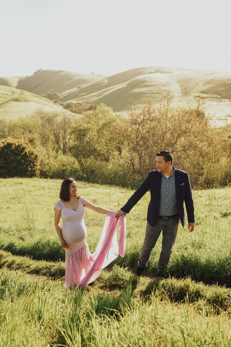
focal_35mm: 35
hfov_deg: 37.9
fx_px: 337
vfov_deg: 54.4
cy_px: 174
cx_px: 116
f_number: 2.5
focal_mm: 35
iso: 1600
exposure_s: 1/8000
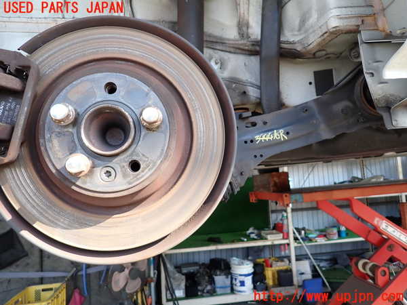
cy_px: 152
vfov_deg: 54.9
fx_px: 294
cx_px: 204
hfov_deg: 69.4
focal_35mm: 25
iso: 100
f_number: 2
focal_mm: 4.5
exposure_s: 1/200
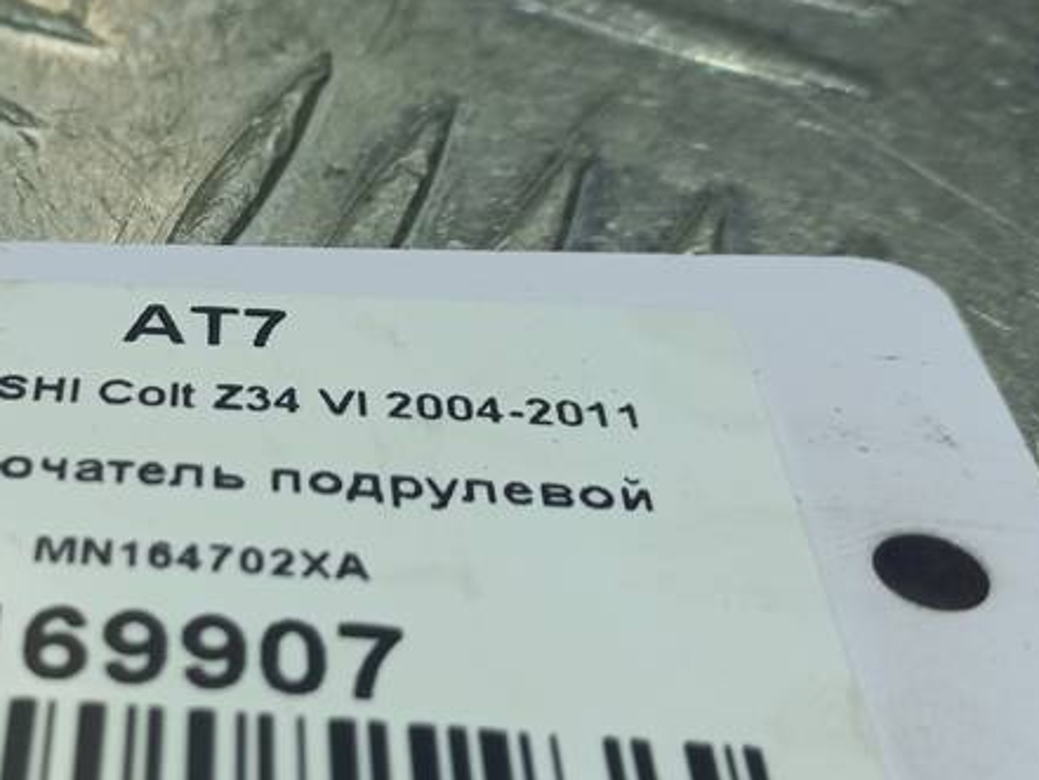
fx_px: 1741
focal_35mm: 58
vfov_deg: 25.2
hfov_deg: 31.6
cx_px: 92
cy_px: 443
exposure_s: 1/100
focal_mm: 4.6
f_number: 1.8
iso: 25
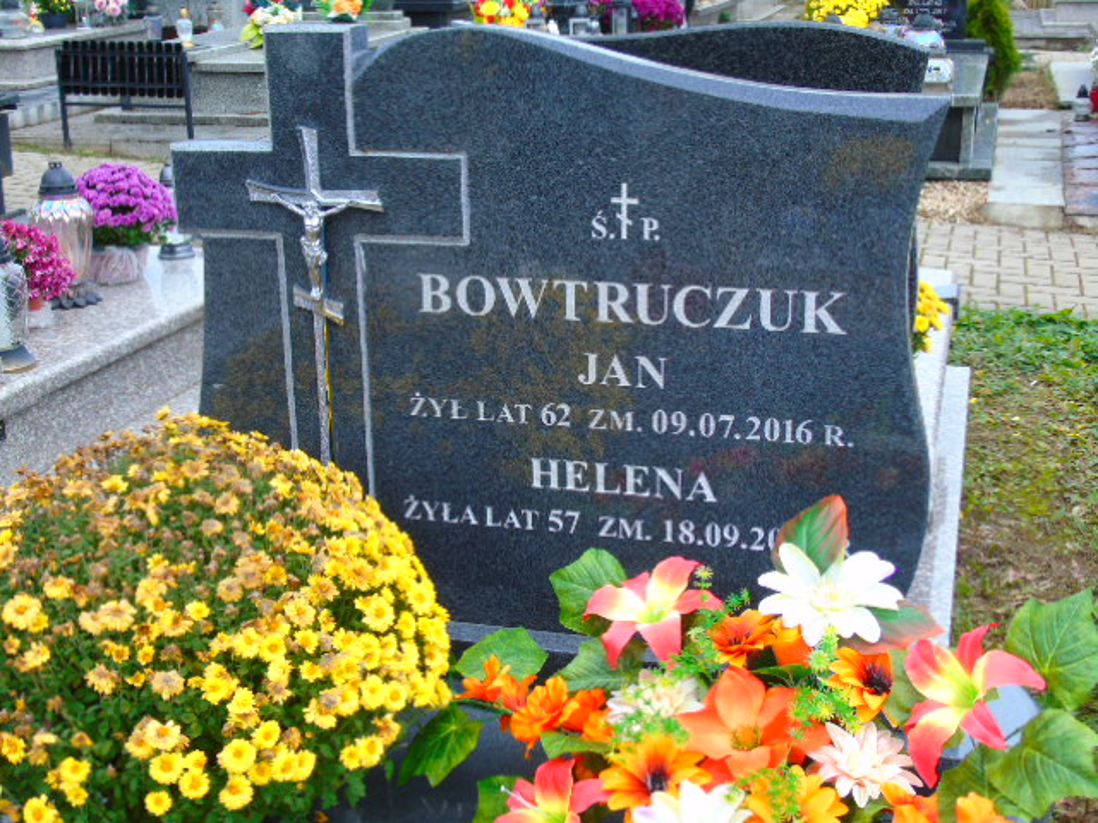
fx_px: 1459
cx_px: 549
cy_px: 412
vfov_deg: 31.5
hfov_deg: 41.2
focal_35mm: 46
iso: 100
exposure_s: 1/30
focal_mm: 8.2
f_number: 4.1
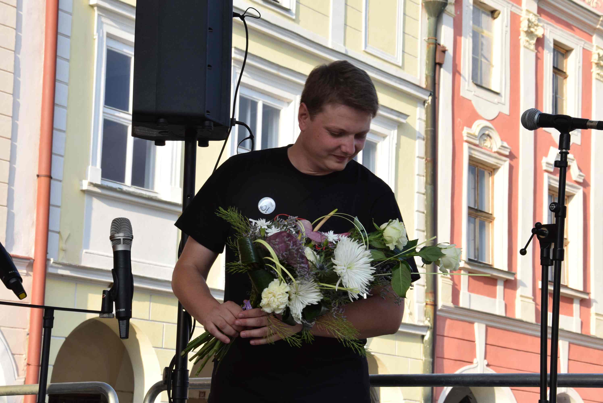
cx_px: 302
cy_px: 202
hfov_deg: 26.0
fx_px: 1307
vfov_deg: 17.5
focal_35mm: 78
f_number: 11
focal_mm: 52
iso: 400
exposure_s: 1/160
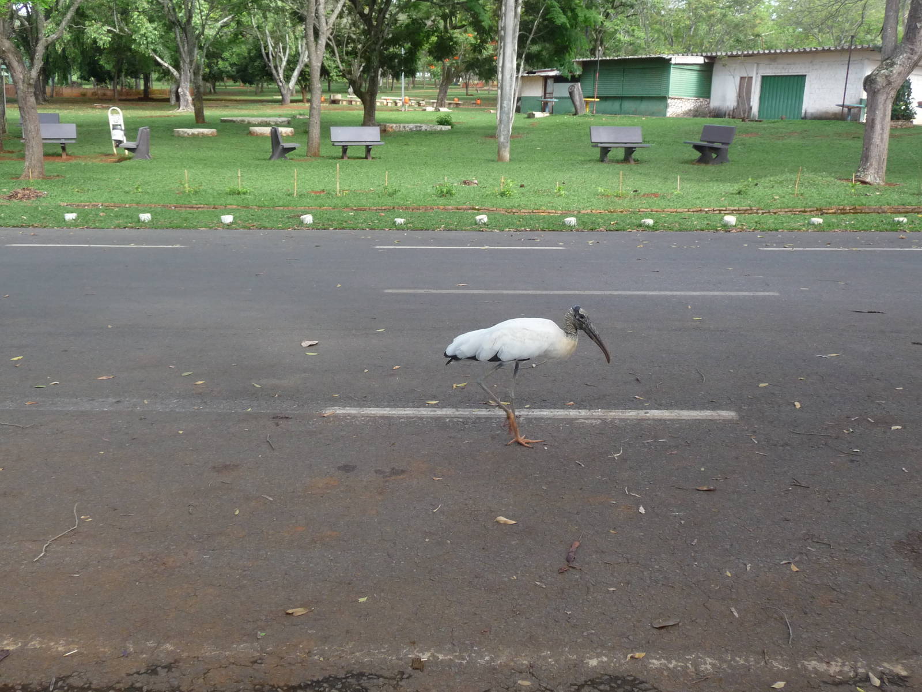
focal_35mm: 34
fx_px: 906
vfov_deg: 41.8
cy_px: 346
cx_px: 461
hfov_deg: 54.0
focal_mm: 5.6
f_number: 3.6
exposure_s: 1/200
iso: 200
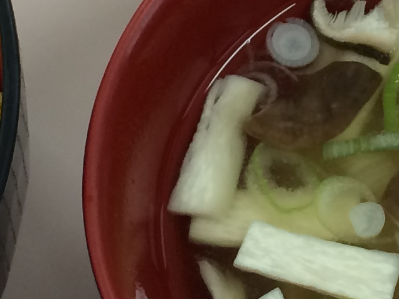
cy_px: 46
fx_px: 1775
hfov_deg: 12.8
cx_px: 329
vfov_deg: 9.6
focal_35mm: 154
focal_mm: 4.12
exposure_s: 1/30
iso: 32
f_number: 2.2
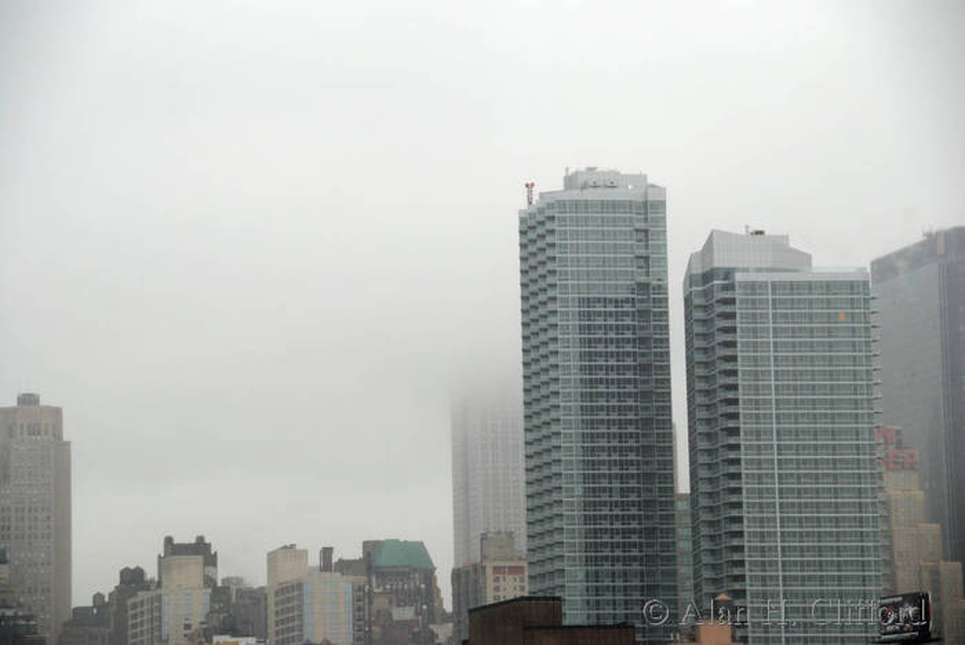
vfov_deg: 8.7
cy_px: 322
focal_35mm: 158
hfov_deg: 13.0
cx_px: 482
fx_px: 4225
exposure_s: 1/125
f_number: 7.1
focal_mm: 105
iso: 100
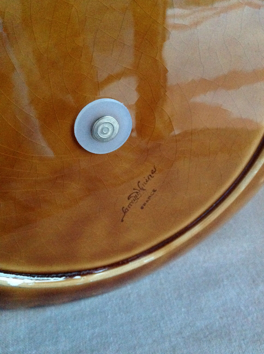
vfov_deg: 52.7
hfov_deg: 40.6
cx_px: 132
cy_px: 177
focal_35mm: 35
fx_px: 357
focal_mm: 4.28
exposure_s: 1/15
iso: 800
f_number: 2.4
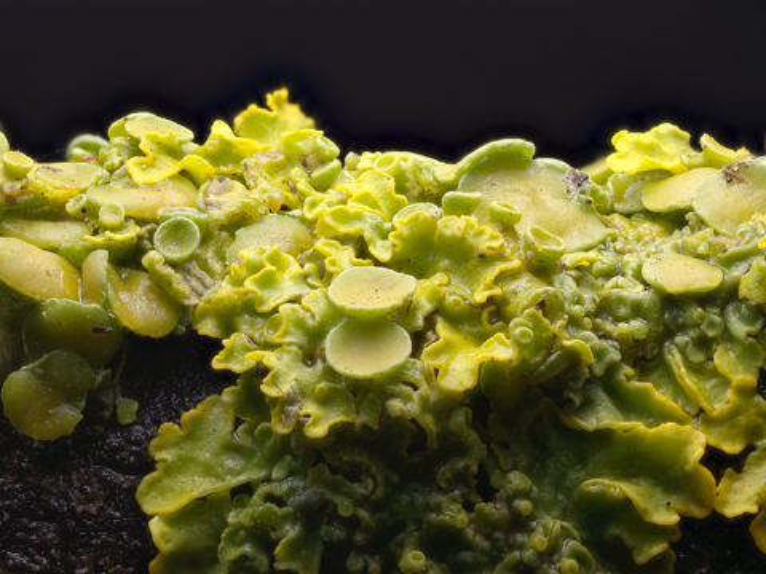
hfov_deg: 16.4
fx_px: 2655
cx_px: 383
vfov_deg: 12.3
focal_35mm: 120
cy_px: 287
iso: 200
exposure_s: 1/30
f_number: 5.6
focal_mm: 60
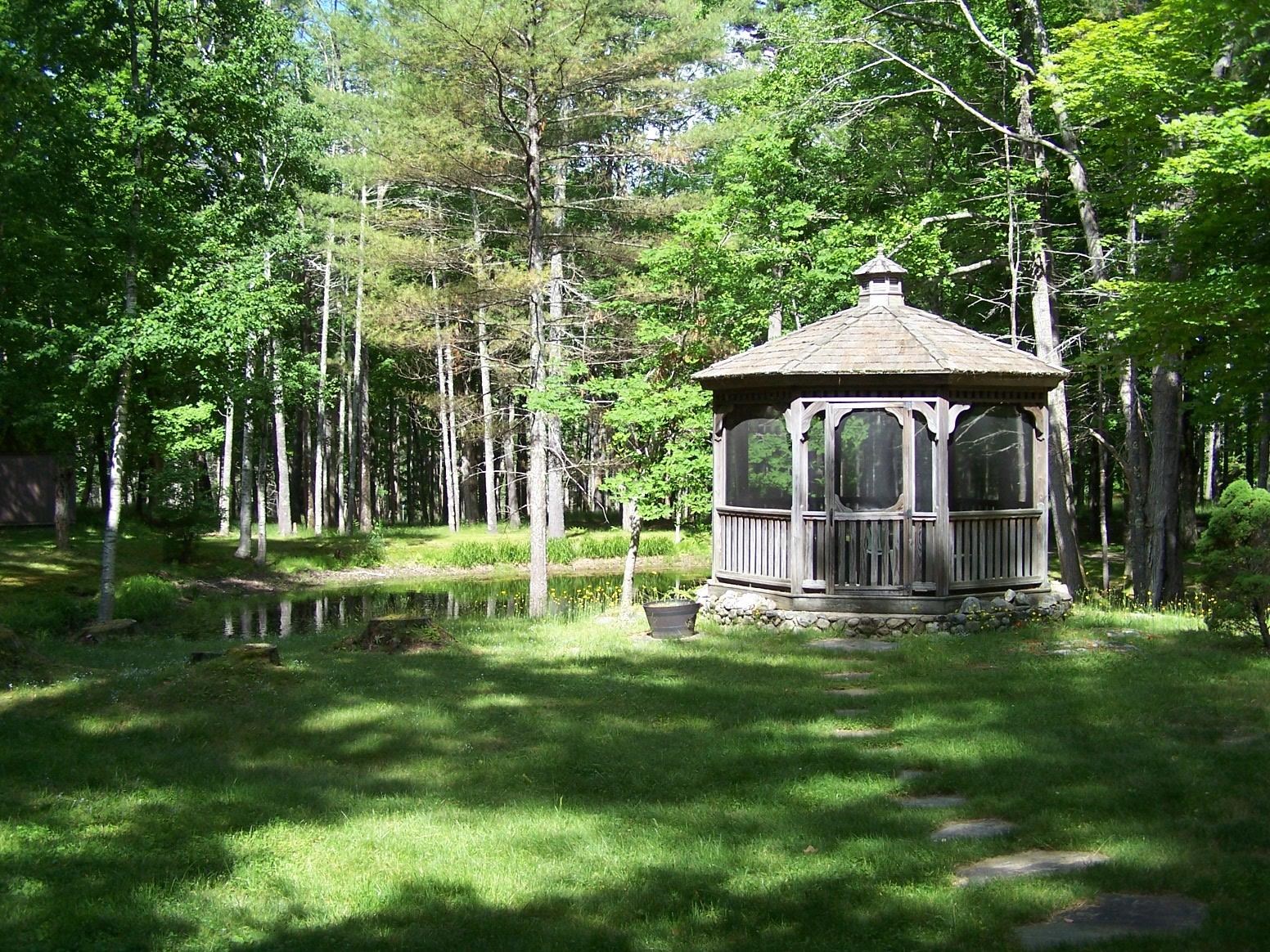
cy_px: 476
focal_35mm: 38
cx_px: 635
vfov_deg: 37.7
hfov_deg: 49.0
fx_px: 1394
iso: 80
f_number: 2.8
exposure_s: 1/350
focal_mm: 6.3
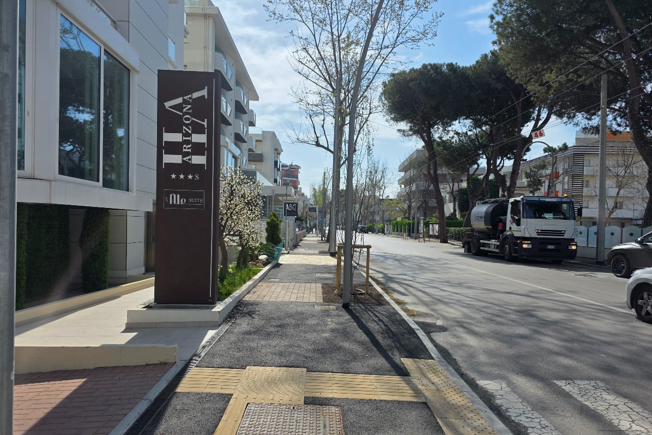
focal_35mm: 24
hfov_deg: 73.8
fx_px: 435
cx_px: 327
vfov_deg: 53.1
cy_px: 233
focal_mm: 6.3
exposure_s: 1/7944
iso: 50
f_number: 1.7
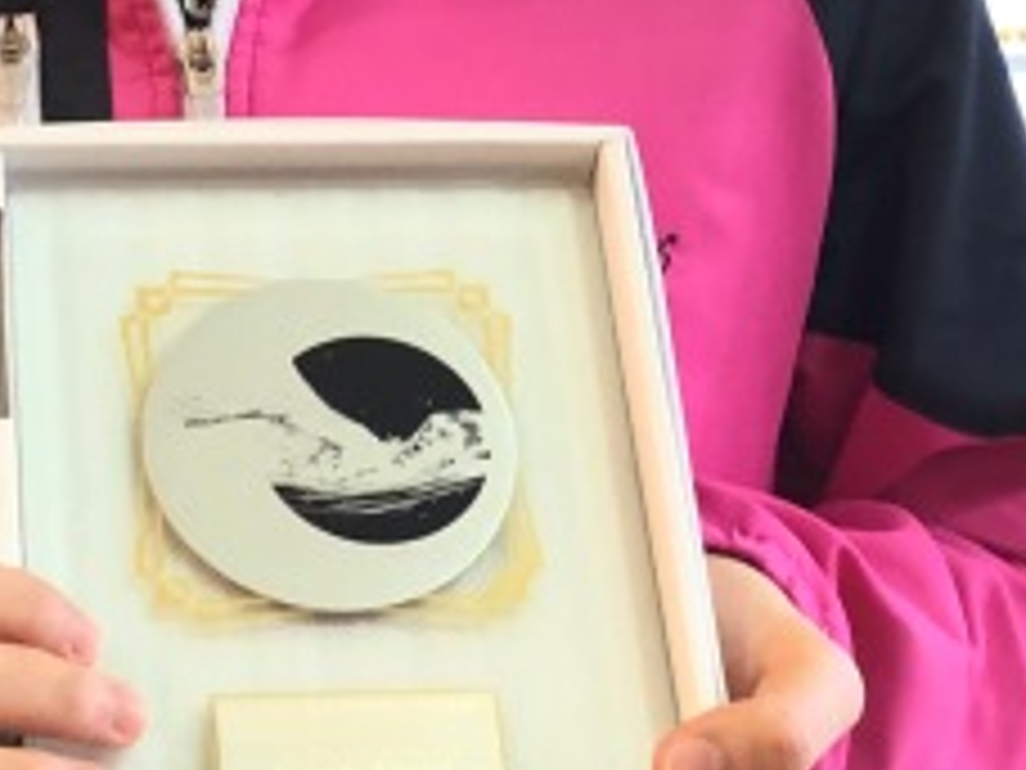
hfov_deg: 15.6
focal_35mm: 126
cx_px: 310
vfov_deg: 11.7
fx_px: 3735
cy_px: 27
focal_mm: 3.99
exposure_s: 1/17
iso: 50
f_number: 1.8
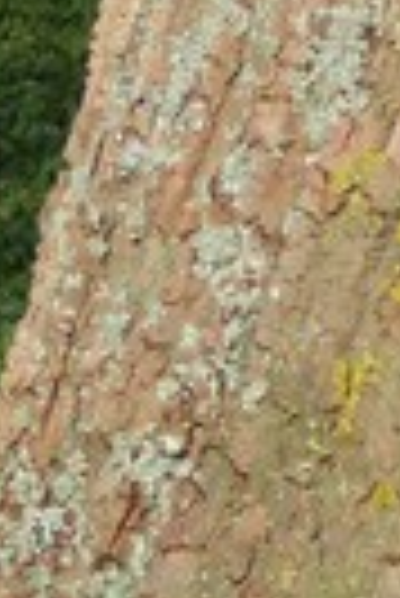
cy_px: -744
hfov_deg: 1.8
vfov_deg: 2.7
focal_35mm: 766
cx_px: -1240
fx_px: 12733
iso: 100
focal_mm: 18.6
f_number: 4
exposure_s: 1/800
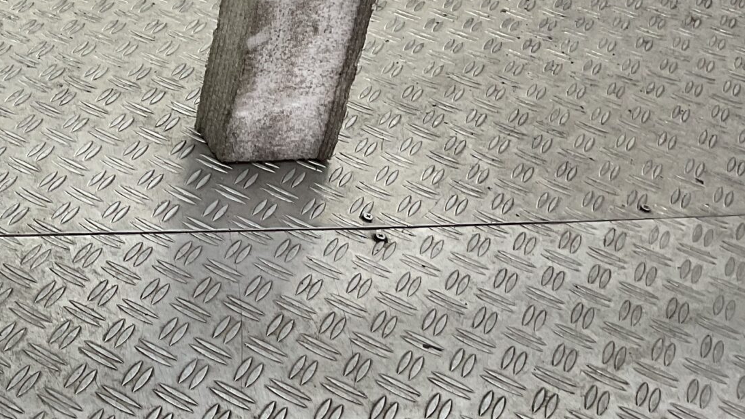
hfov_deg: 26.0
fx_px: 1462
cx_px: -112
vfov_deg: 15.9
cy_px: -38
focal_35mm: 74
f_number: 1.8
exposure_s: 1/100
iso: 25
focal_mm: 3
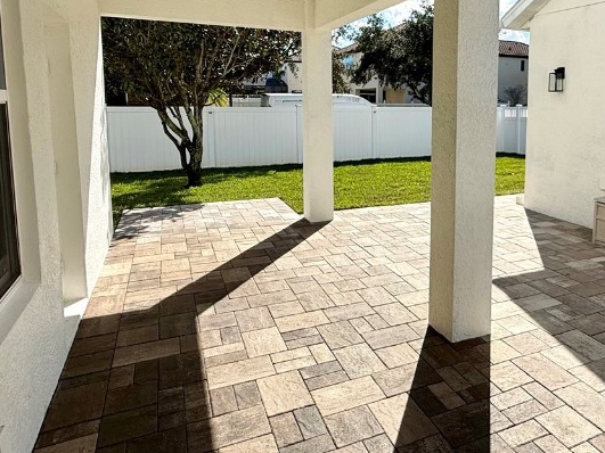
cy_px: 149
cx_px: 422
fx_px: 472
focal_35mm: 27
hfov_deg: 63.0
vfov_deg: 50.4
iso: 50
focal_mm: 2.22
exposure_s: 1/2611
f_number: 2.2
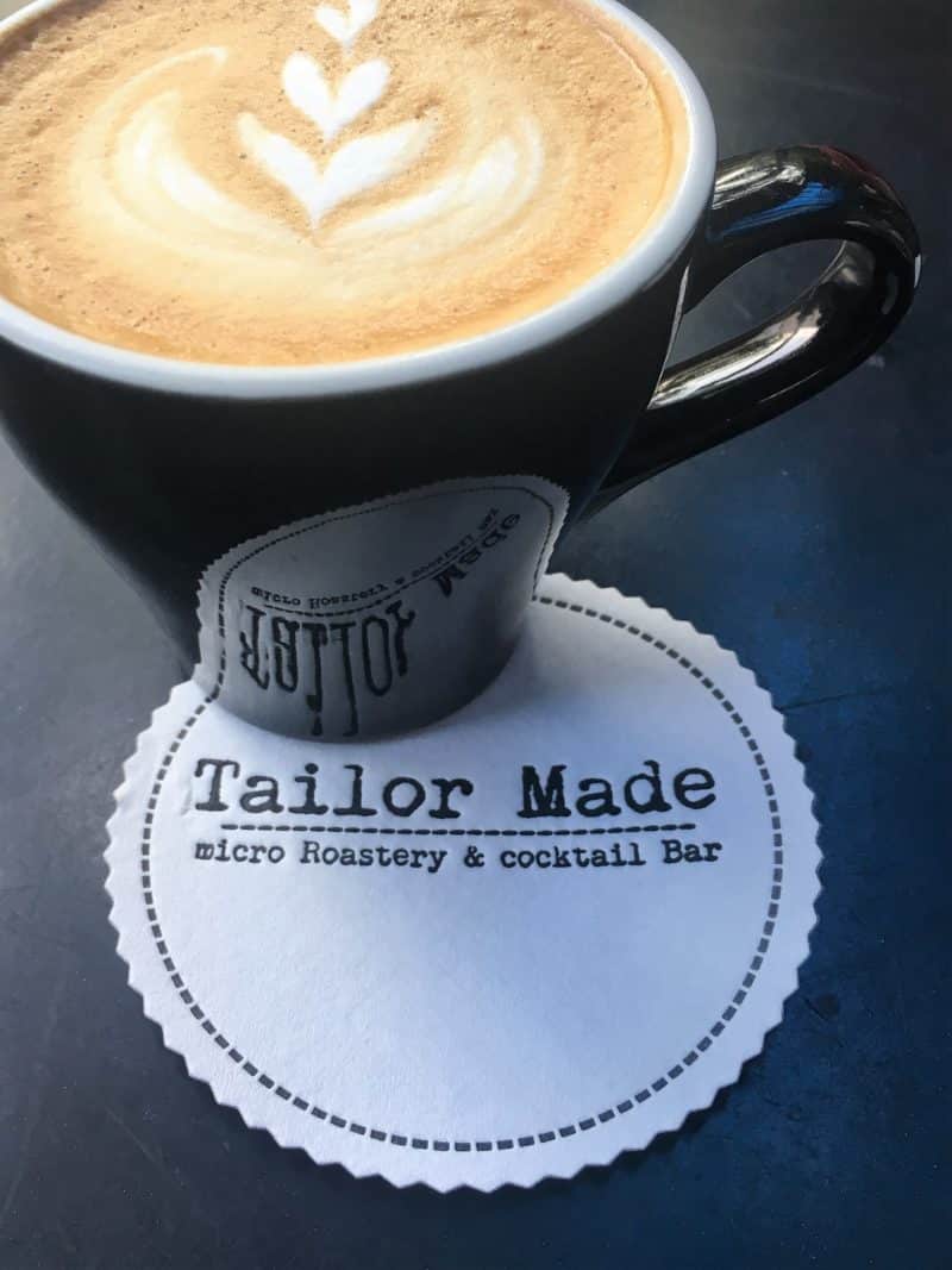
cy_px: 635
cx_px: 476
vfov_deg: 61.7
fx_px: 1064
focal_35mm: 29
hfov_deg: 48.2
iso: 25
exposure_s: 1/33
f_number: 2.2
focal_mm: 4.15
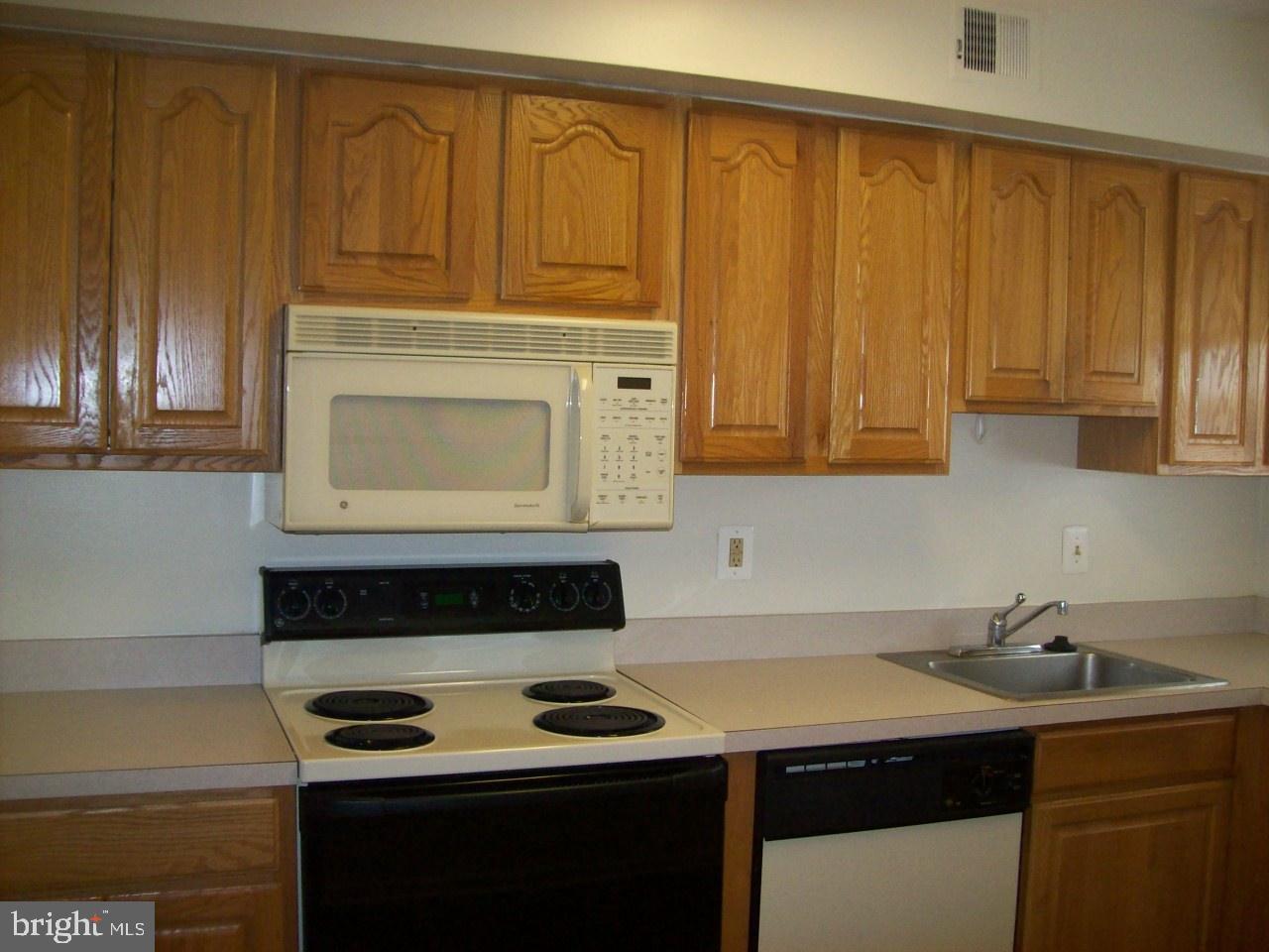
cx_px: 634
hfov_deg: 51.4
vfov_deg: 39.7
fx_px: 1320
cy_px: 476
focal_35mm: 36
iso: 200
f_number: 2.7
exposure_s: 1/64
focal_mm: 6
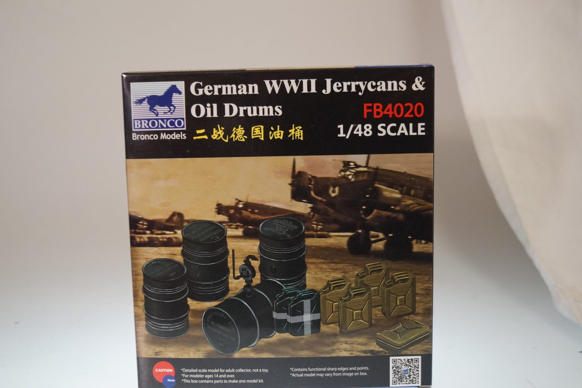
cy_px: 209
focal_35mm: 45
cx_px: 292
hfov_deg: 43.6
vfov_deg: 29.8
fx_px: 727
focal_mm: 26
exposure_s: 1/160
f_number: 4.5
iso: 640
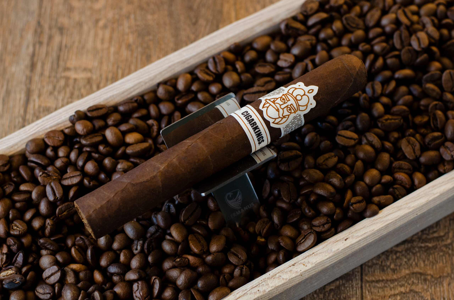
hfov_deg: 27.0
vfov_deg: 18.1
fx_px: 944
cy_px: 150
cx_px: 227
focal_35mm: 75
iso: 800
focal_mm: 50
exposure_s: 1/60
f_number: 4.5
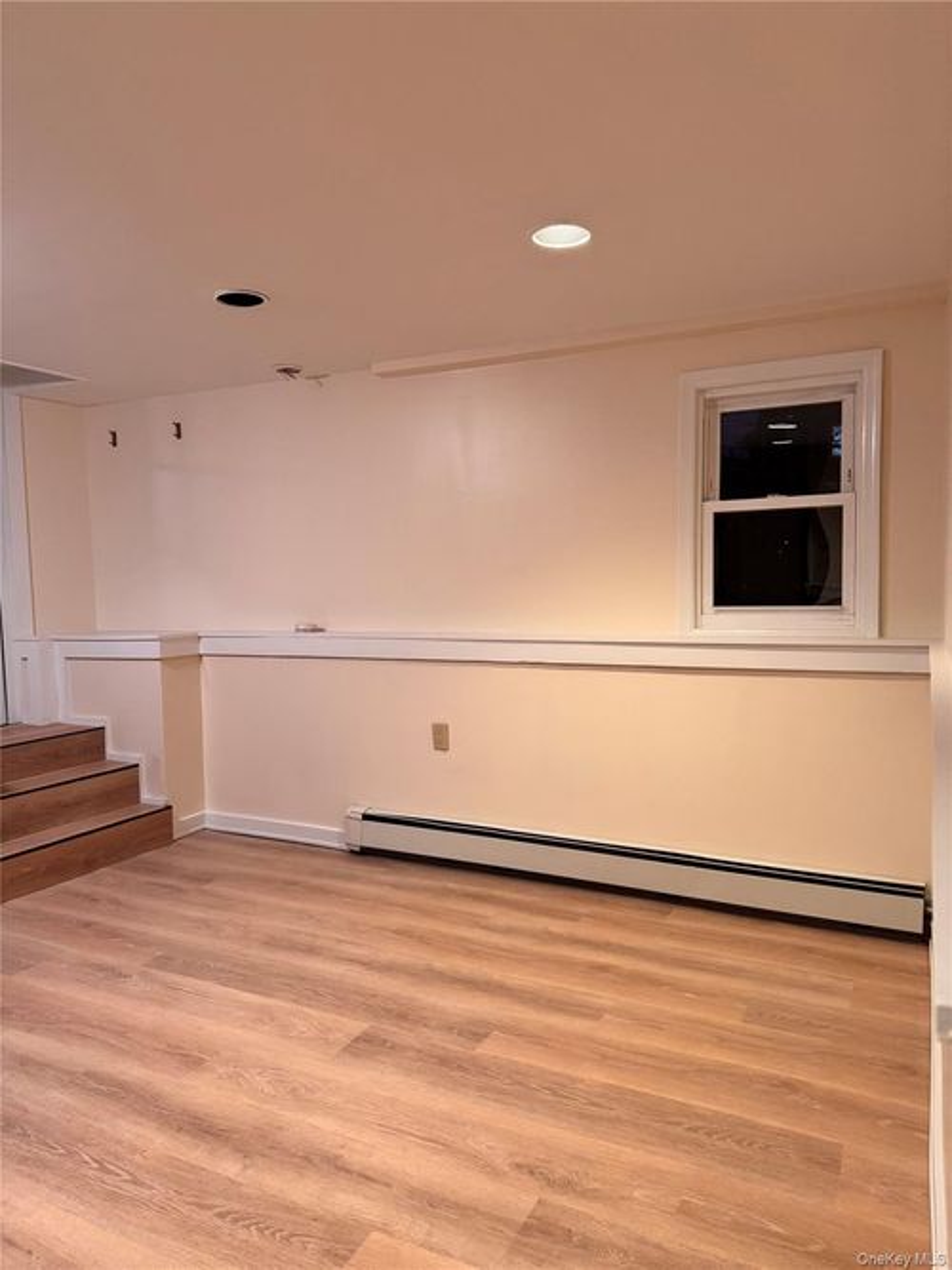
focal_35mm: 24
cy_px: 635
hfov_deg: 56.8
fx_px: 880
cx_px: 476
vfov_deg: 71.6
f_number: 1.78
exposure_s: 1/60
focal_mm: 6.76
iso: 320
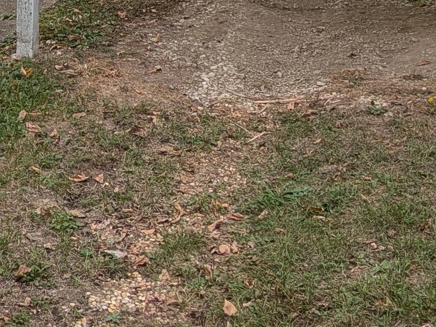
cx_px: 70
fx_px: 1260
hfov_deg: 19.4
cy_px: -248
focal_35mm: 100
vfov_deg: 13.4
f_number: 1.7
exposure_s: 1/1266
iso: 30
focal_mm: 4.53
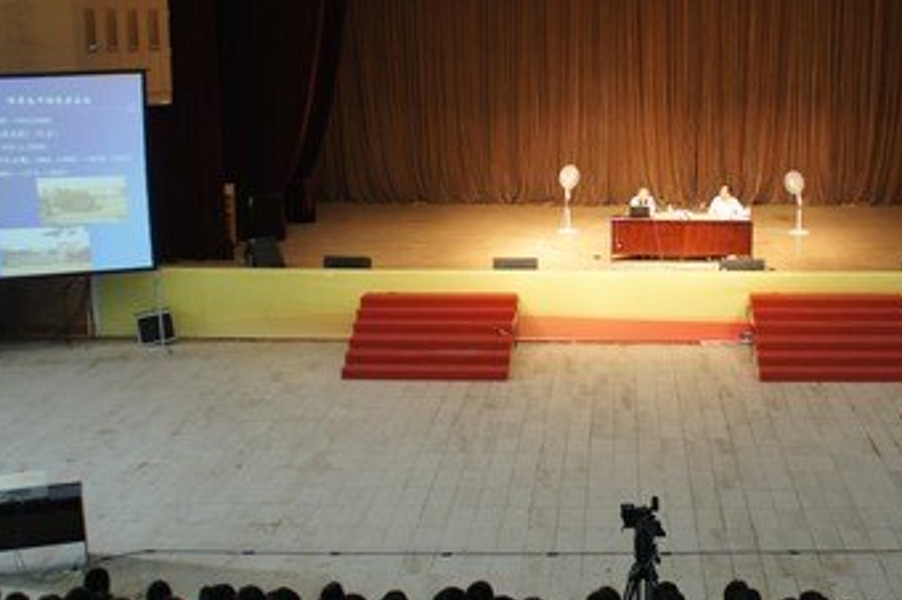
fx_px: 1327
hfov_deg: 37.0
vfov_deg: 25.5
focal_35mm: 53
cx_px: 629
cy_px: 272
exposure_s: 1/30
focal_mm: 20
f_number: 3.5
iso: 400
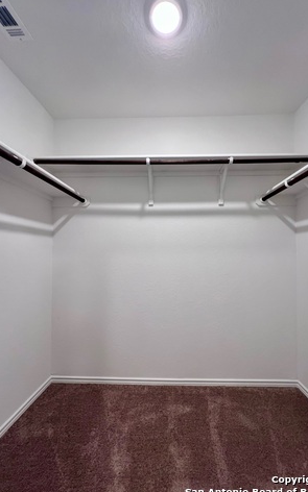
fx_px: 188
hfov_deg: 78.5
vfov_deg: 105.3
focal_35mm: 14
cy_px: 248
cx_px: 167
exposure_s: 1/120
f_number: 1.8
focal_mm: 1.57
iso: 200
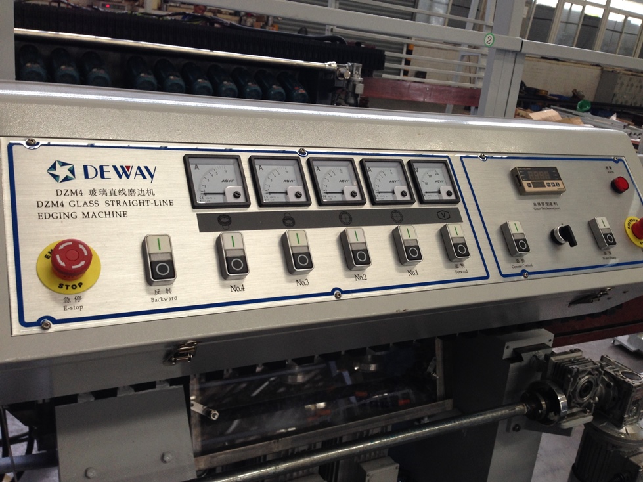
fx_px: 613
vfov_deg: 42.9
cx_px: 322
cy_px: 241
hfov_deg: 55.4
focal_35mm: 33
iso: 64
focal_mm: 4.12
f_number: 2.4
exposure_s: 1/20
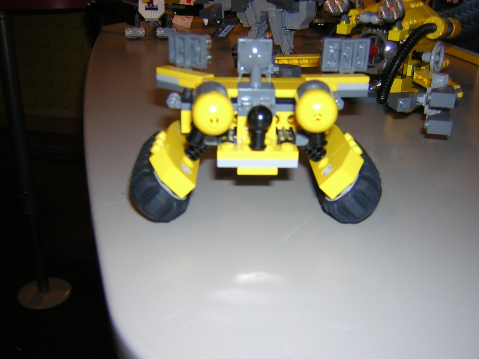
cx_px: 240
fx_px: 498
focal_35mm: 36
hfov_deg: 51.4
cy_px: 180
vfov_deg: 39.7
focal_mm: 4.7
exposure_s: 1/60.1
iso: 100
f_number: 2.6
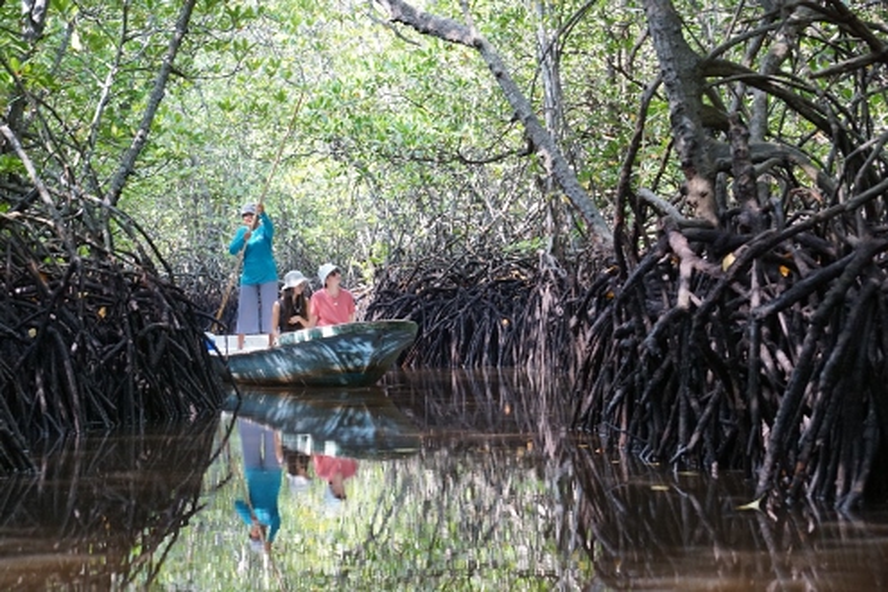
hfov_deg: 19.5
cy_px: 296
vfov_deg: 13.0
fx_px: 2590
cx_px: 444
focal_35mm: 105
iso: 640
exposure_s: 1/125
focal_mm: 70
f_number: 5.6
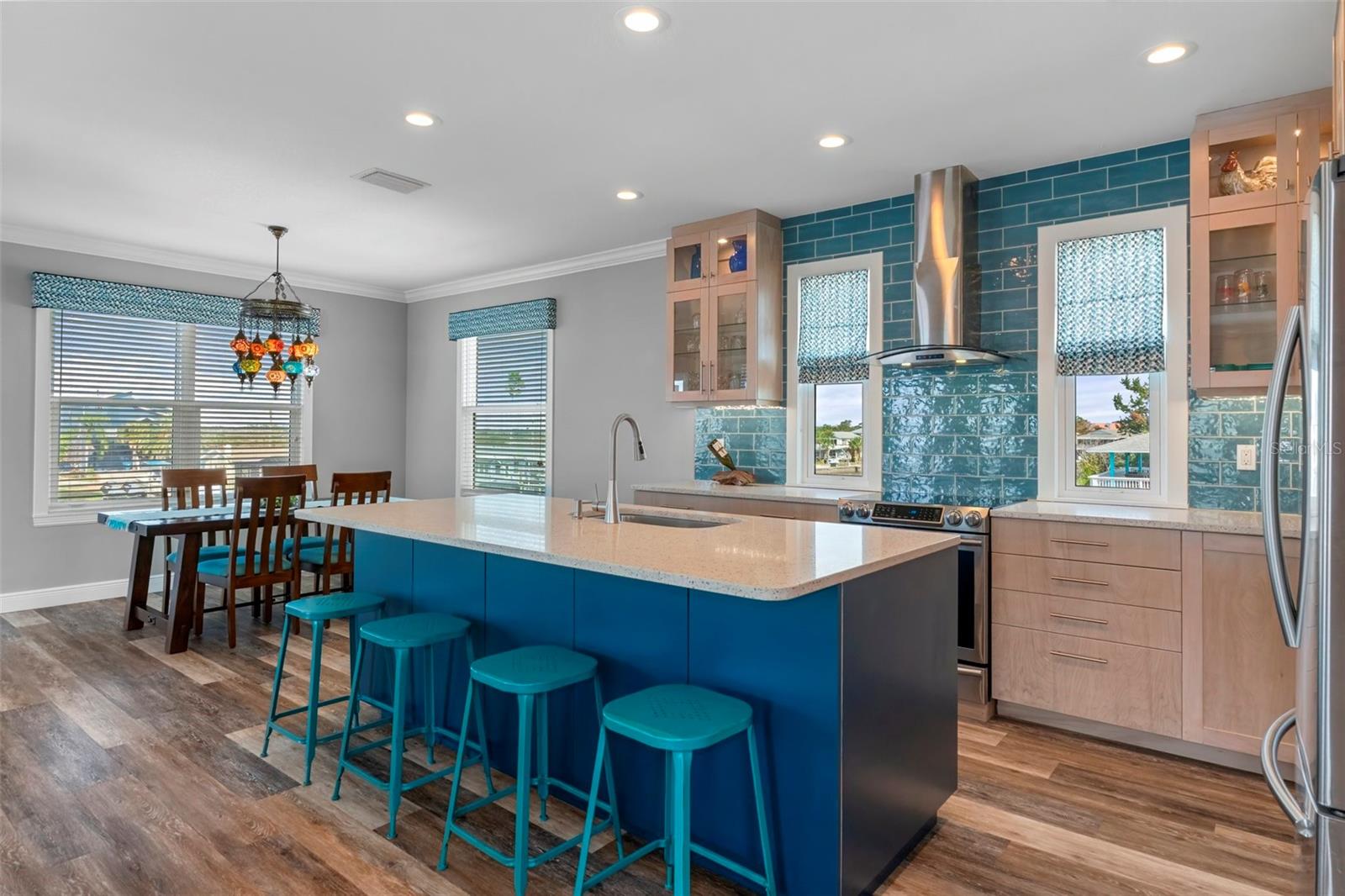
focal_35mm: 20
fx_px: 728
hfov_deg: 85.4
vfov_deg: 63.2
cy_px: 448
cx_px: 672
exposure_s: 1/10
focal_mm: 13
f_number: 8
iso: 1000
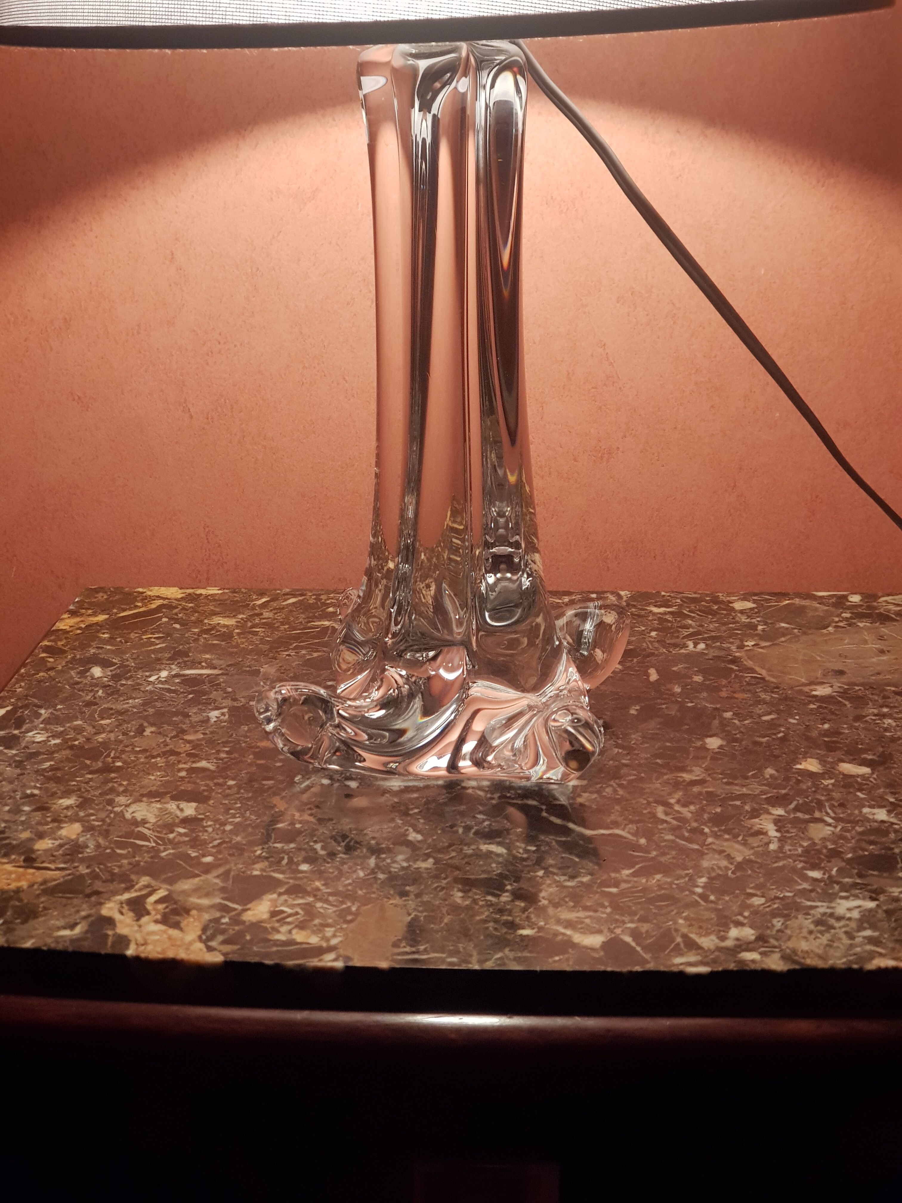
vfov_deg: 36.8
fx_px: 1807
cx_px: 451
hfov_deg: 28.0
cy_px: 602
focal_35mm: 52
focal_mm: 6
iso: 200
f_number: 2.4
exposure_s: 1/25
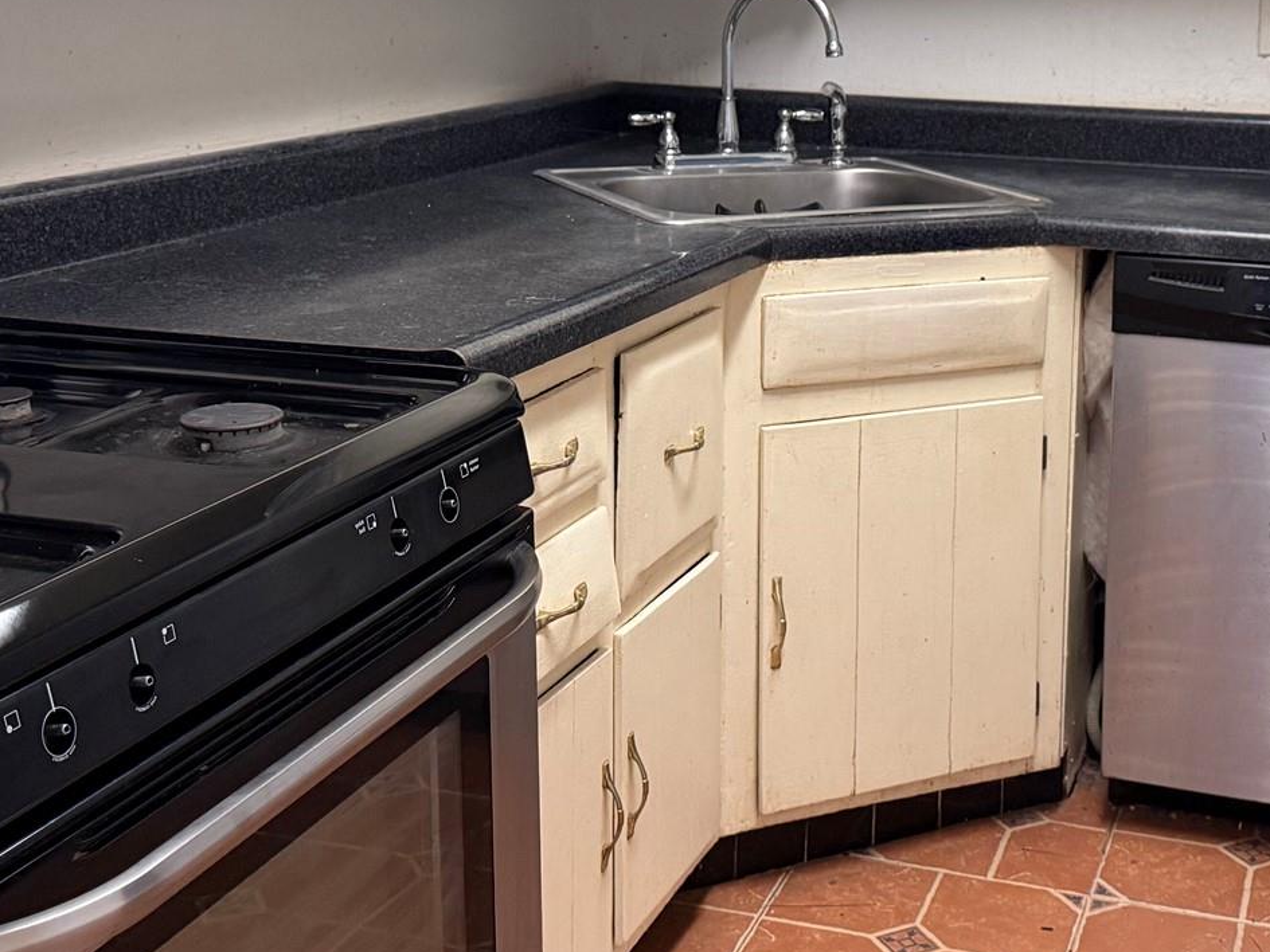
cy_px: 260
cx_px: 785
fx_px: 1908
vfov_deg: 27.7
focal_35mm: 52
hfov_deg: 36.6
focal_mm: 6.76
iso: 320
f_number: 1.78
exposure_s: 1/60
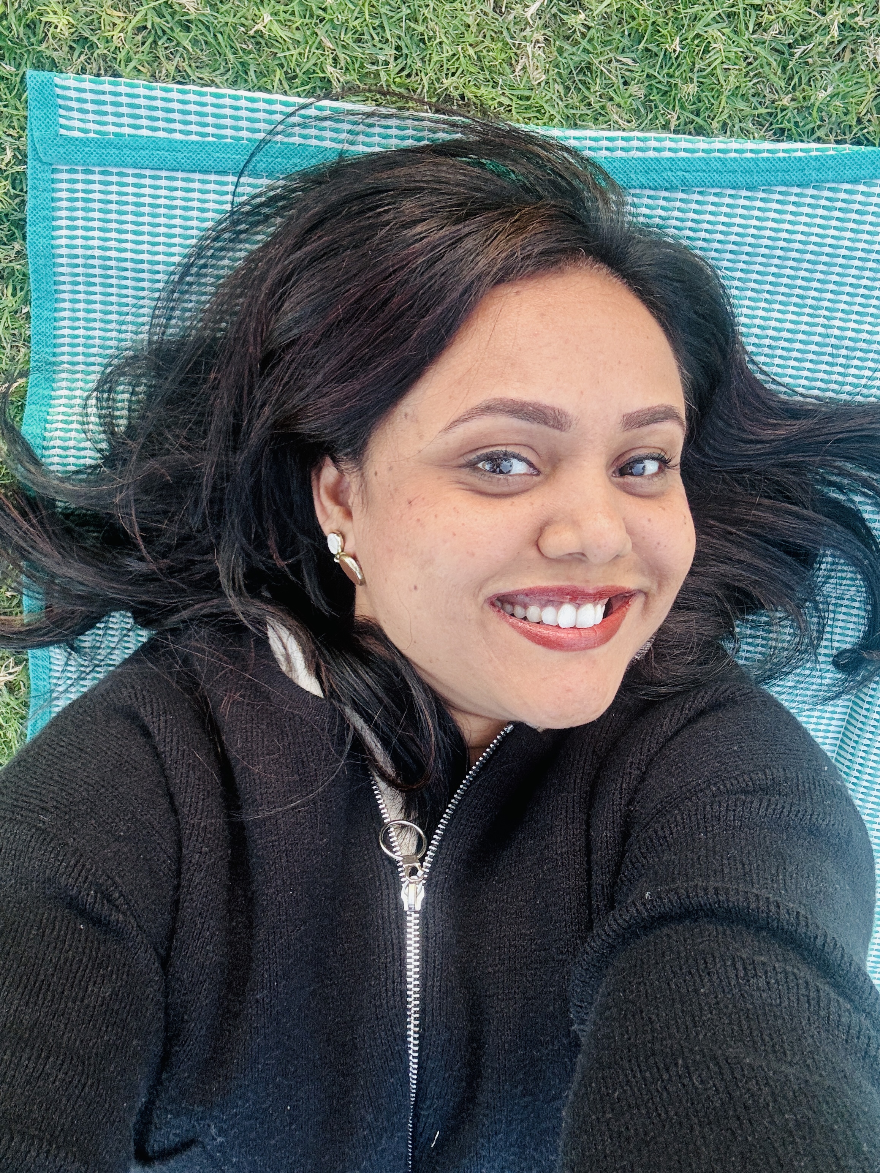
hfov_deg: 46.8
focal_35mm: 30
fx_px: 1017
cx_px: 440
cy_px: 586
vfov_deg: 60.0
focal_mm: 2.69
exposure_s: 1/103
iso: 80
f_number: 1.9
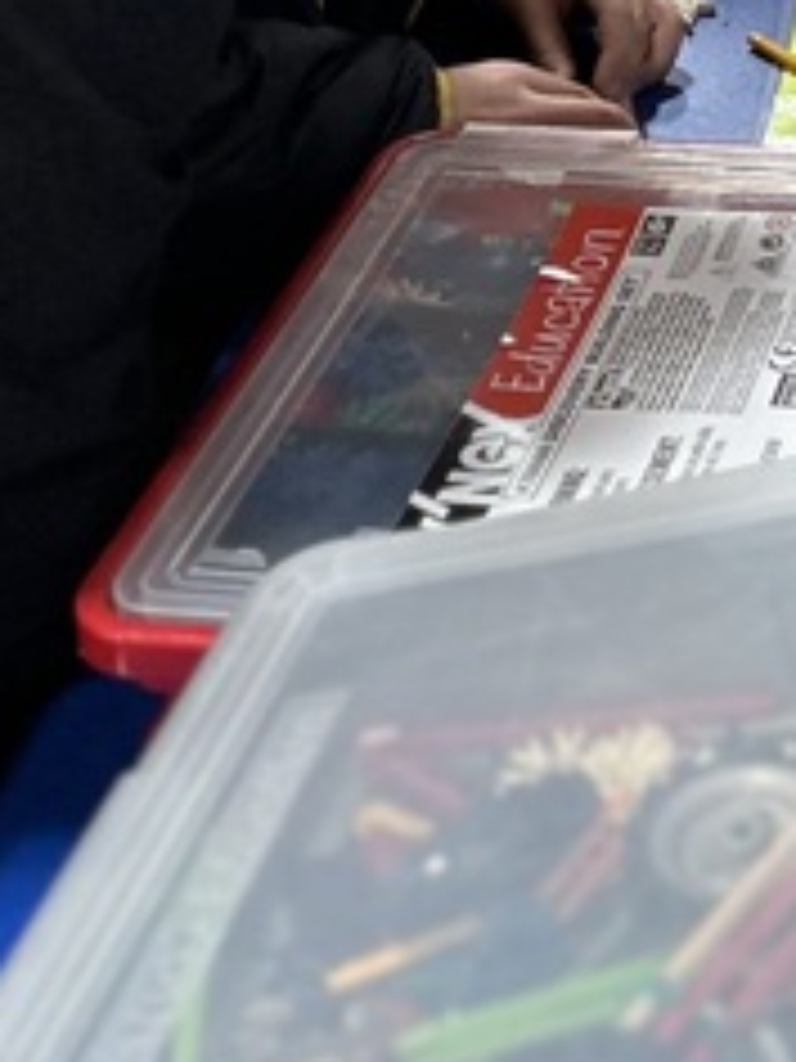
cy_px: -490
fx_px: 3465
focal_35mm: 113
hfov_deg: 12.5
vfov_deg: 16.1
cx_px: 1201
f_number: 1.5
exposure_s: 1/60
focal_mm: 5.7
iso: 160
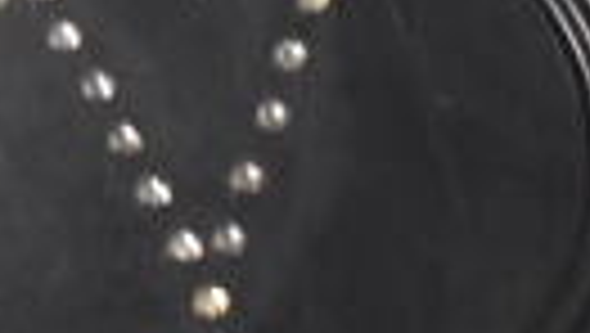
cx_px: -504
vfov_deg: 7.5
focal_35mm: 161
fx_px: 2521
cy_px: -72
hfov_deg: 12.2
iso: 2500
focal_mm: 22
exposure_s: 1/125
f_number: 3.8
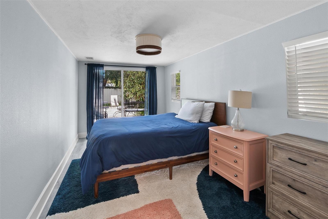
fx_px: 137
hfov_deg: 100.4
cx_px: 164
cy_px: 110
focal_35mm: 15
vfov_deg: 77.3
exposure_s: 1.6
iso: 250
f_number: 10
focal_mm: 10
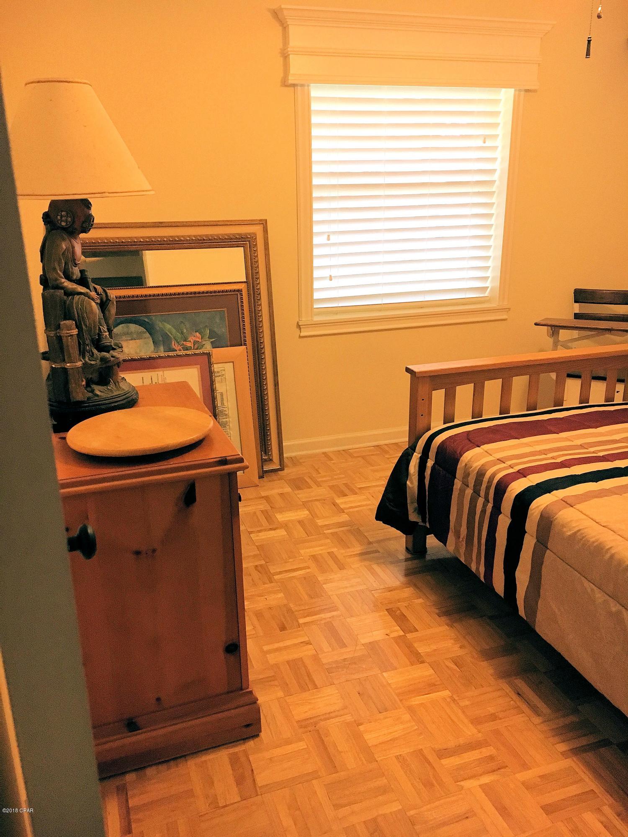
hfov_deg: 48.2
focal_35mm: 29
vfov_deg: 61.7
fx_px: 701
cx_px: 314
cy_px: 418
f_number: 2.2
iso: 125
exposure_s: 1/30
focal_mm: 4.15
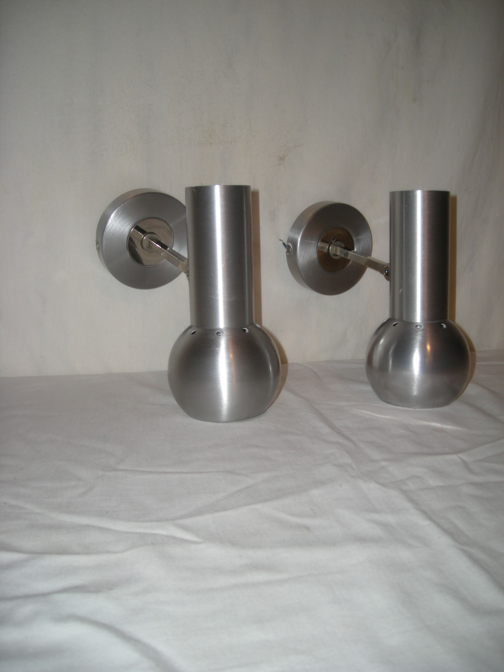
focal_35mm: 35
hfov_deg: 40.7
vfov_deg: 52.6
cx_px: 252
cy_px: 336
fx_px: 679
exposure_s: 1/30
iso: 50
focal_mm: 5.7
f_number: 2.8
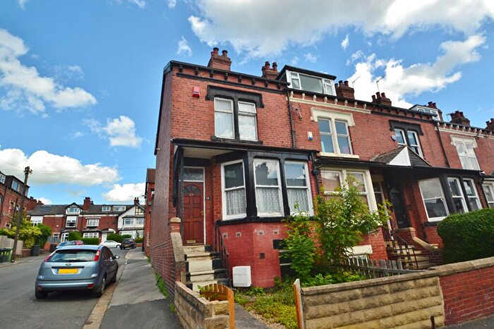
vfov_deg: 67.4
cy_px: 164
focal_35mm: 18
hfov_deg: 90.0
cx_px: 247
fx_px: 247
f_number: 11
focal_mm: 12
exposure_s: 1/320
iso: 400
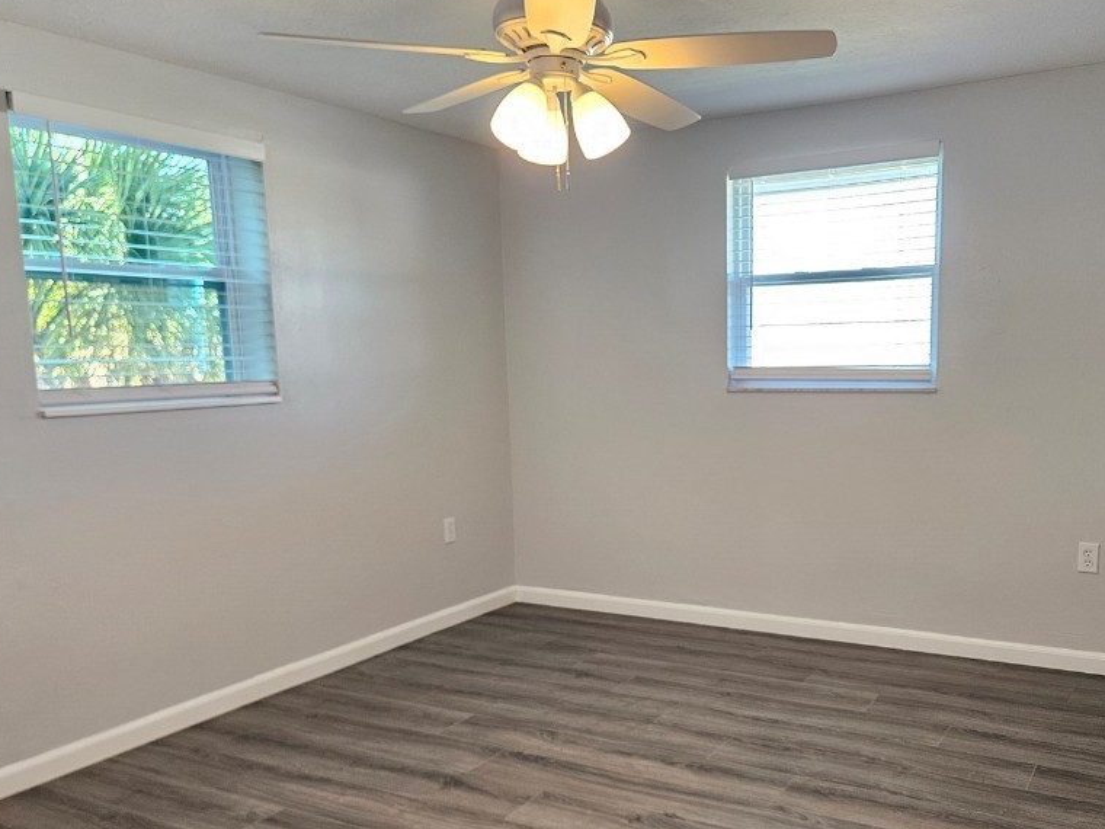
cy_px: 515
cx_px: 653
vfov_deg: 45.1
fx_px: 990
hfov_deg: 58.0
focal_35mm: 31
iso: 320
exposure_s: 1/120
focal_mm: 5.4
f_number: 1.8
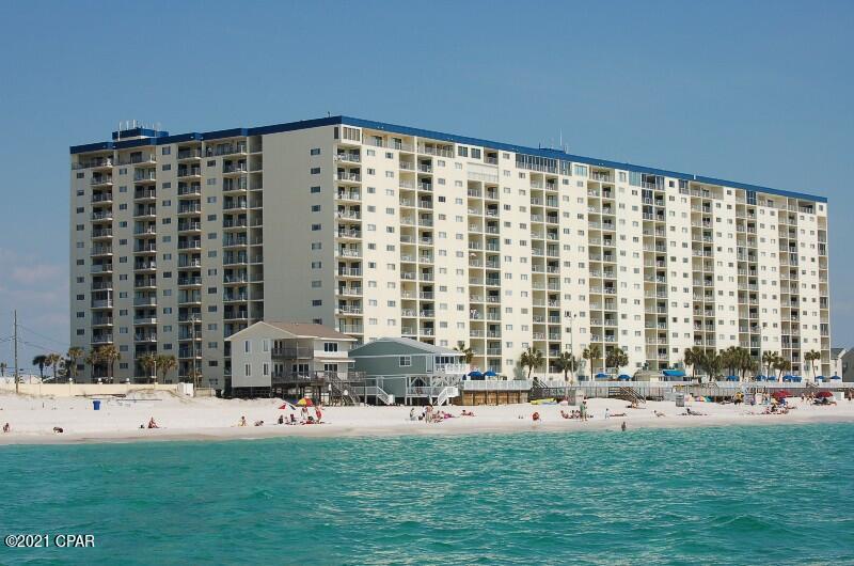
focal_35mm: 82
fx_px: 1953
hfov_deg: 24.7
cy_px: 283
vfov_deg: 16.5
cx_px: 427
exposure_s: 1/400
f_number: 11
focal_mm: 55
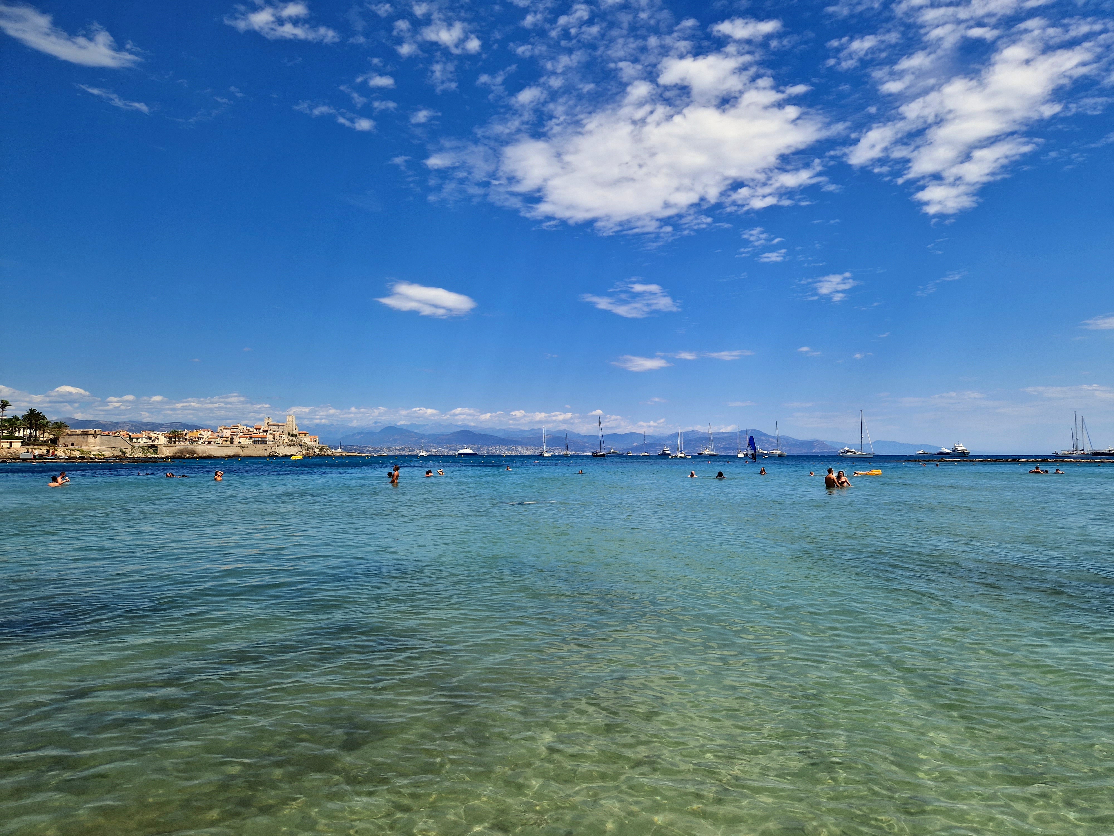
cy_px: 418
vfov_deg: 58.9
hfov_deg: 73.9
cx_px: 557
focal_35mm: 23
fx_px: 740
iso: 50
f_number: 1.8
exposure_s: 1/3333
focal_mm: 5.4
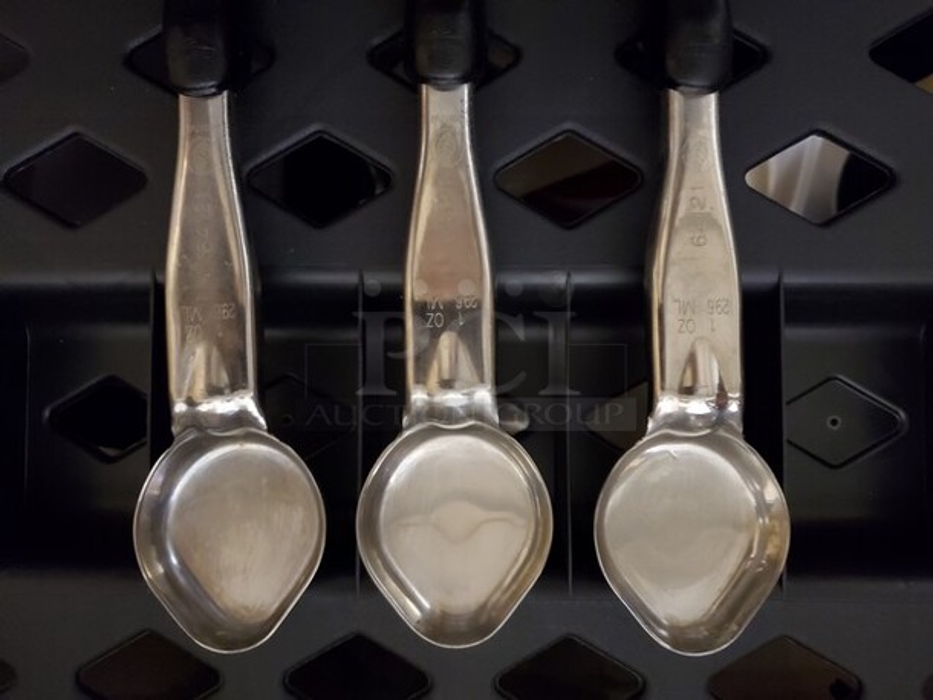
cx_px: 466
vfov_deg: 53.1
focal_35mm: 26
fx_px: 701
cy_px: 350
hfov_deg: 67.3
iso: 640
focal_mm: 4.3
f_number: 1.5
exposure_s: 1/13
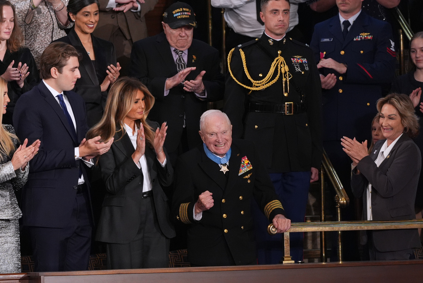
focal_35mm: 450
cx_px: 212
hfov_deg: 4.6
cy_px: 142
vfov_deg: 3.1
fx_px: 5293
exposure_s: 1/400
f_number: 2.8
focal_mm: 300
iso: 3200
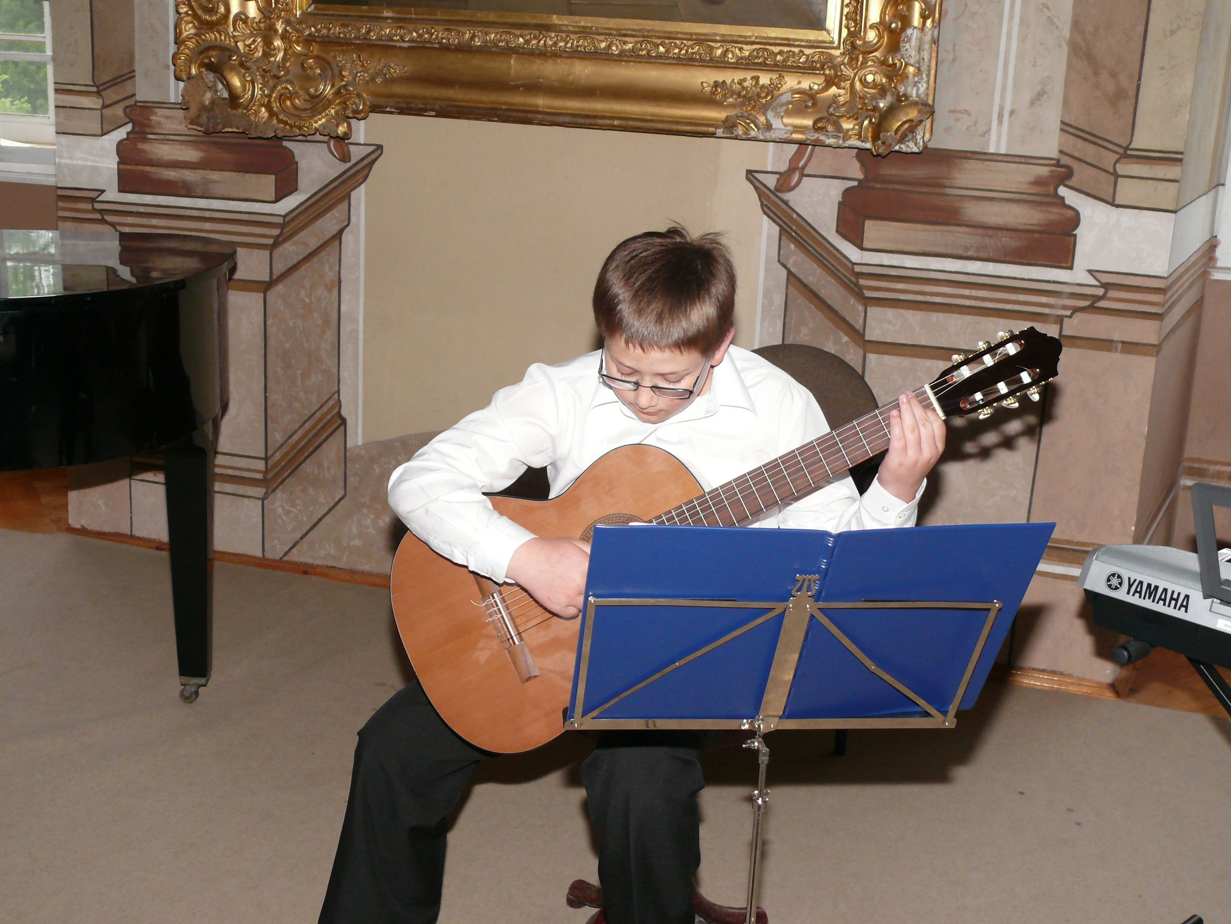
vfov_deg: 33.6
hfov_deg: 43.9
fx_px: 1529
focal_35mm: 43
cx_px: 616
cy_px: 462
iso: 200
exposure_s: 1/200
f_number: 2.8
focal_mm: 8.7
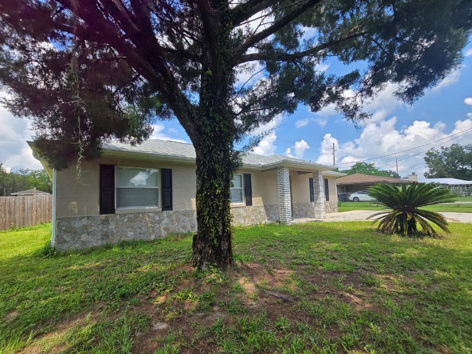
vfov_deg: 85.6
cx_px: 222
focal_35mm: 14
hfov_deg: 102.0
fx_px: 191
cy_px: 186
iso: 50
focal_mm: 2.2
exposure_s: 1/1262
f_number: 2.2
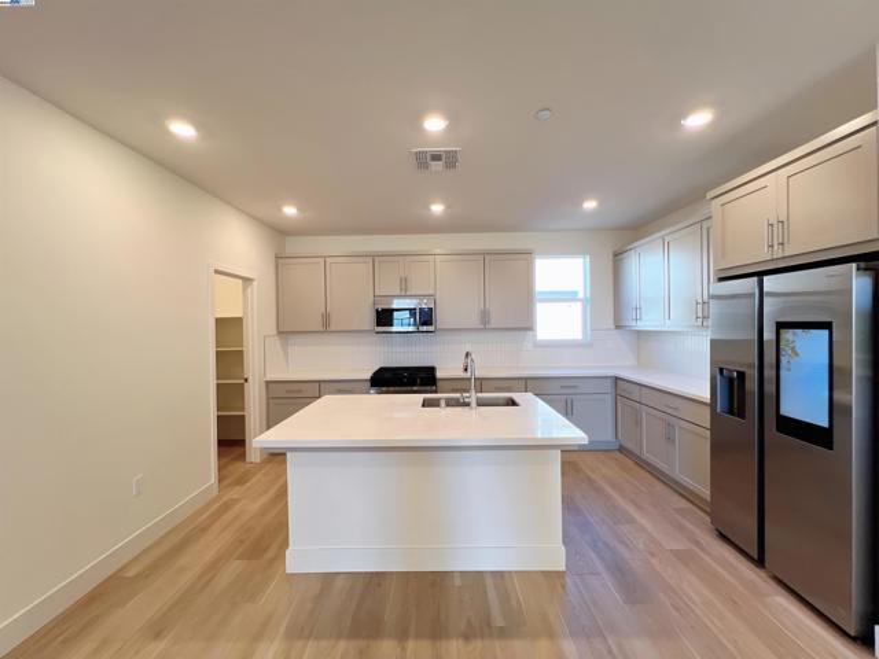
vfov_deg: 89.9
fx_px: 330
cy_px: 330
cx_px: 440
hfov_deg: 106.2
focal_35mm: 13
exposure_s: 1/120
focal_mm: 1.57
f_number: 1.8
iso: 125
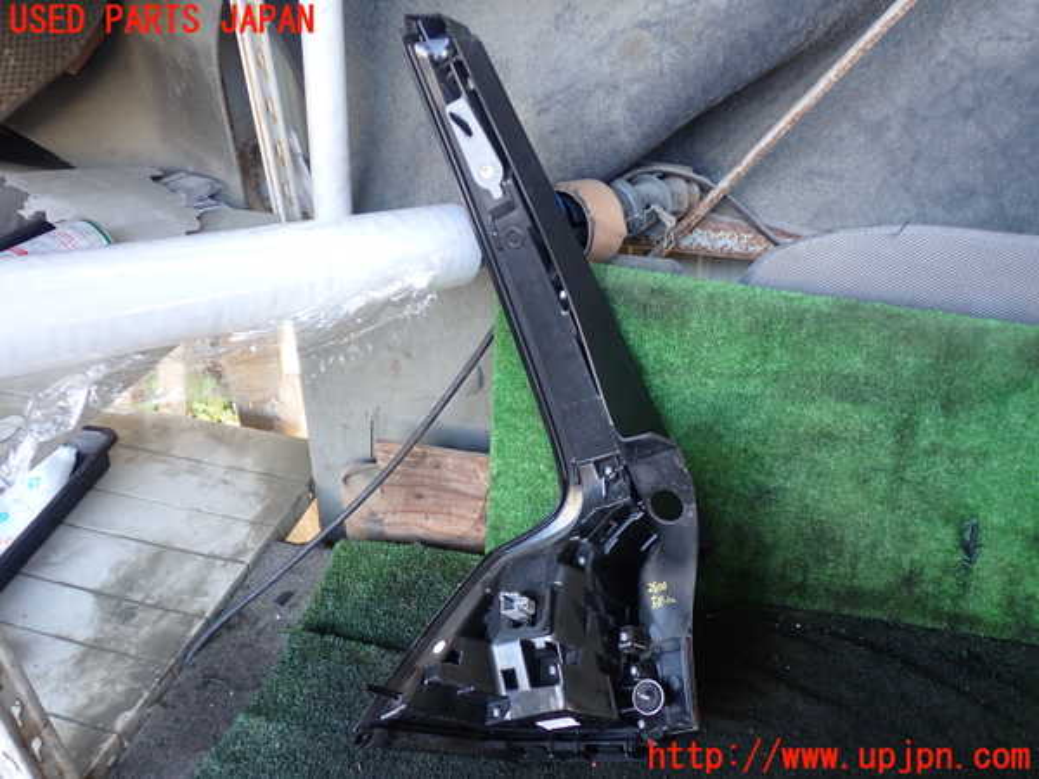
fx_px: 900
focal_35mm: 30
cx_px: 520
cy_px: 390
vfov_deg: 46.8
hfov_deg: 60.0
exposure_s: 1/50
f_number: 2.3
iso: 200
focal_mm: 5.4
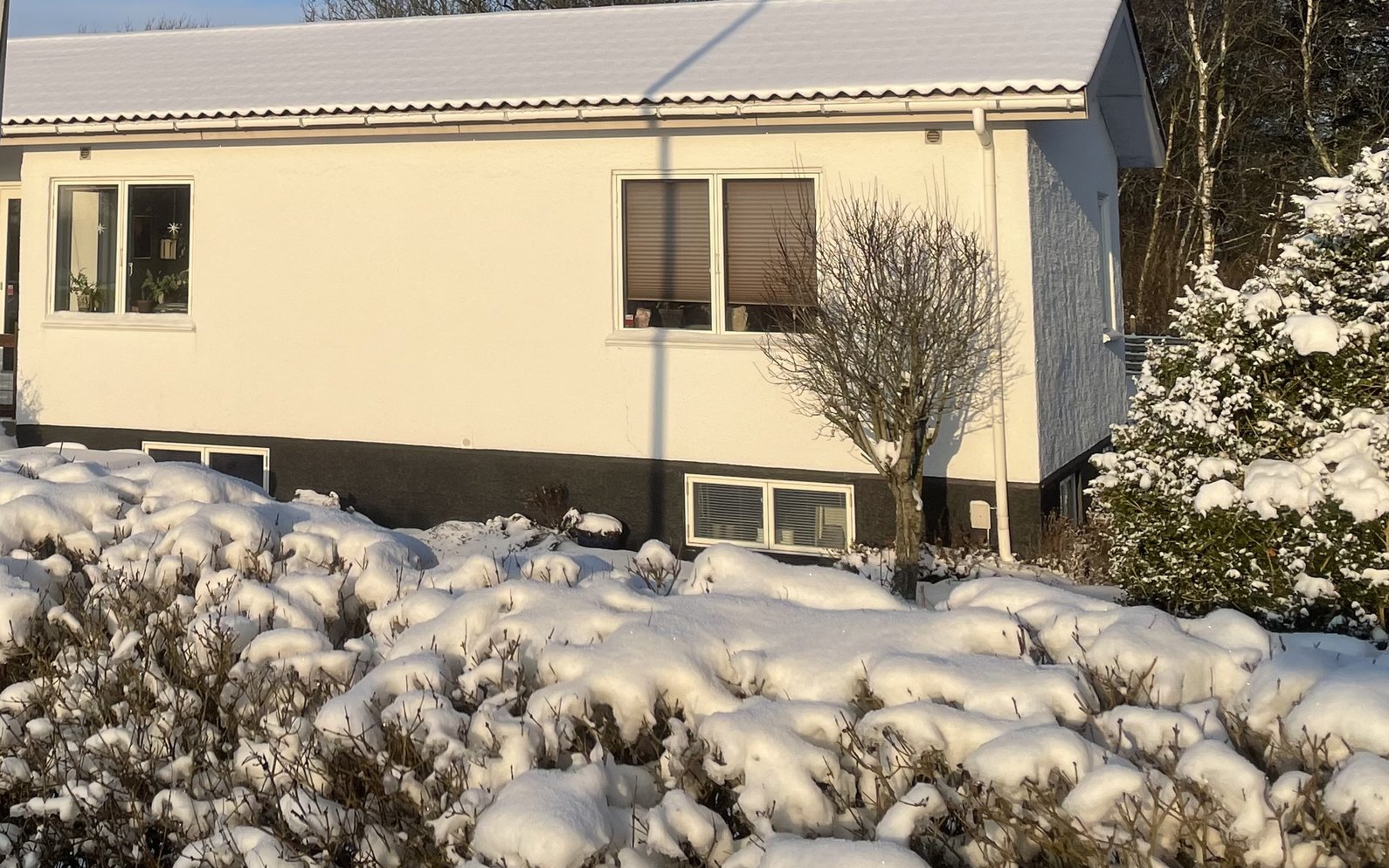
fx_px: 1969
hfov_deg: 37.6
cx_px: 303
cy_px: 42
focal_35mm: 52
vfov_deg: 24.0
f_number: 1.6
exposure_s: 1/3300
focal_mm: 4.2
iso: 32
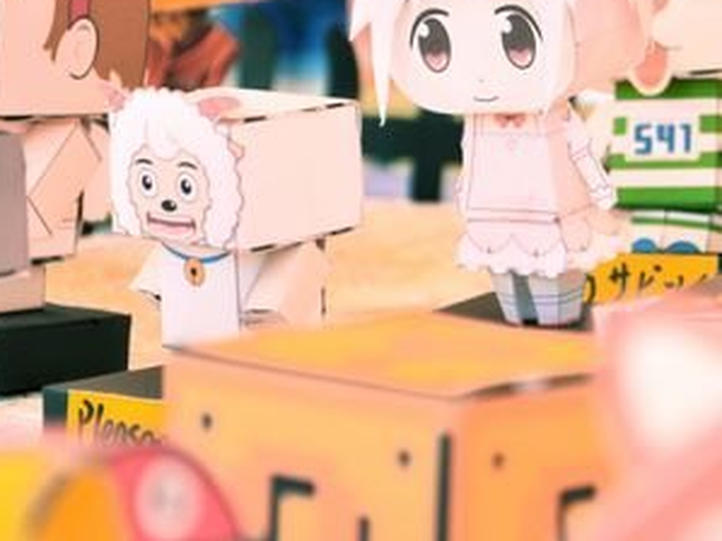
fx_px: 3314
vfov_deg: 9.3
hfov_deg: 12.4
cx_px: 558
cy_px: 251
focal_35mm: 159
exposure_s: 1/160
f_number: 5.6
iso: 250
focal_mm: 55
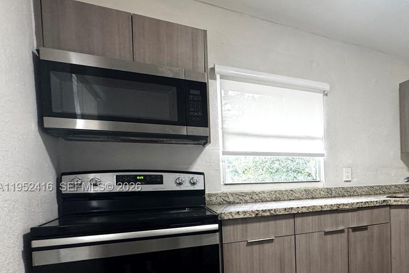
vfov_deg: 46.9
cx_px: 373
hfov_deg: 57.3
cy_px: 188
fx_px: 307
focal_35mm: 27
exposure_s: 1/60
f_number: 2.2
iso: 320
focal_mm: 2.22
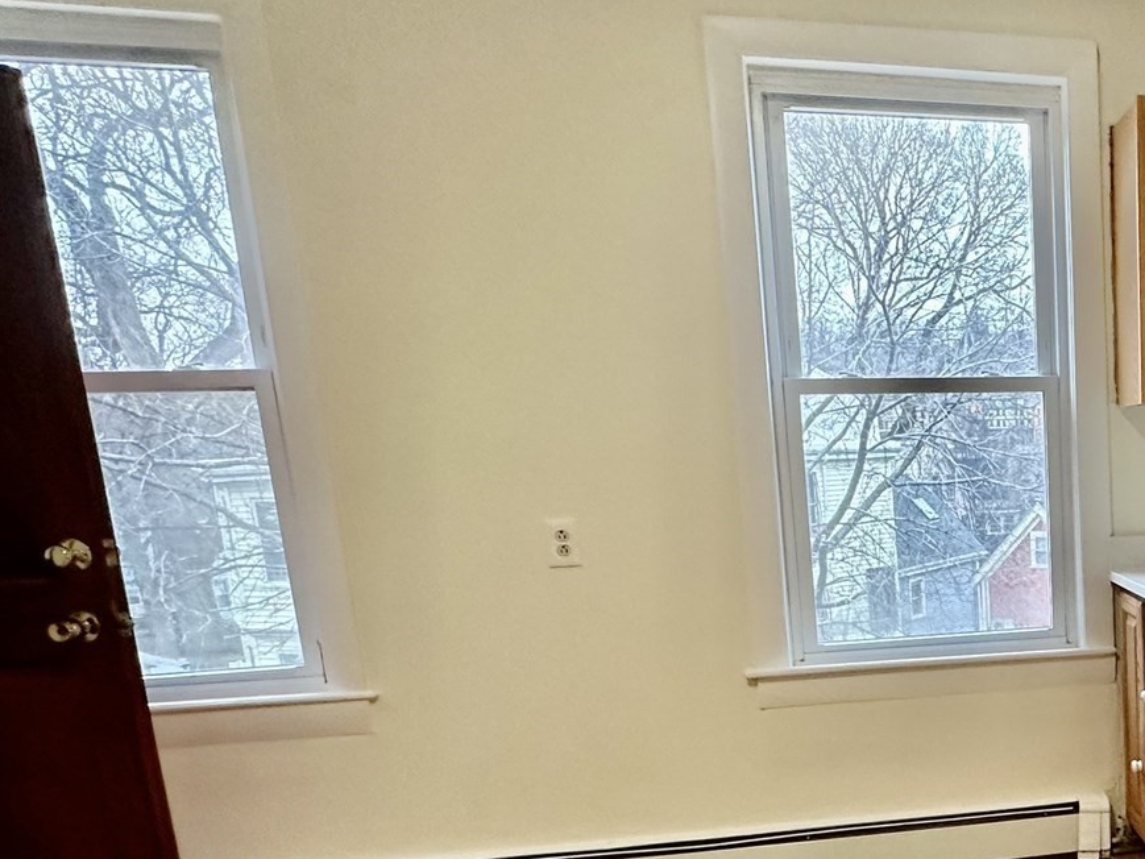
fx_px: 1092
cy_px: 630
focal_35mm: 33
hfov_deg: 47.2
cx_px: 1115
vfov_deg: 41.8
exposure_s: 1/120
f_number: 2.2
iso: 250
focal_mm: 2.22
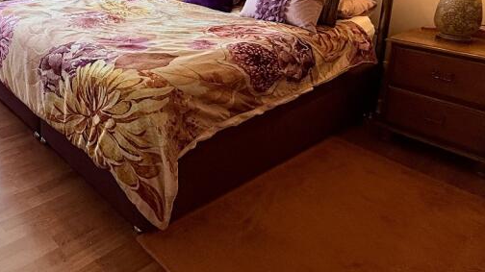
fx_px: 398
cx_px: 55
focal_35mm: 31
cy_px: 3
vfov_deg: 34.5
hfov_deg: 55.0
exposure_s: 1/100
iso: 125
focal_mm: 2.2
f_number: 2.2
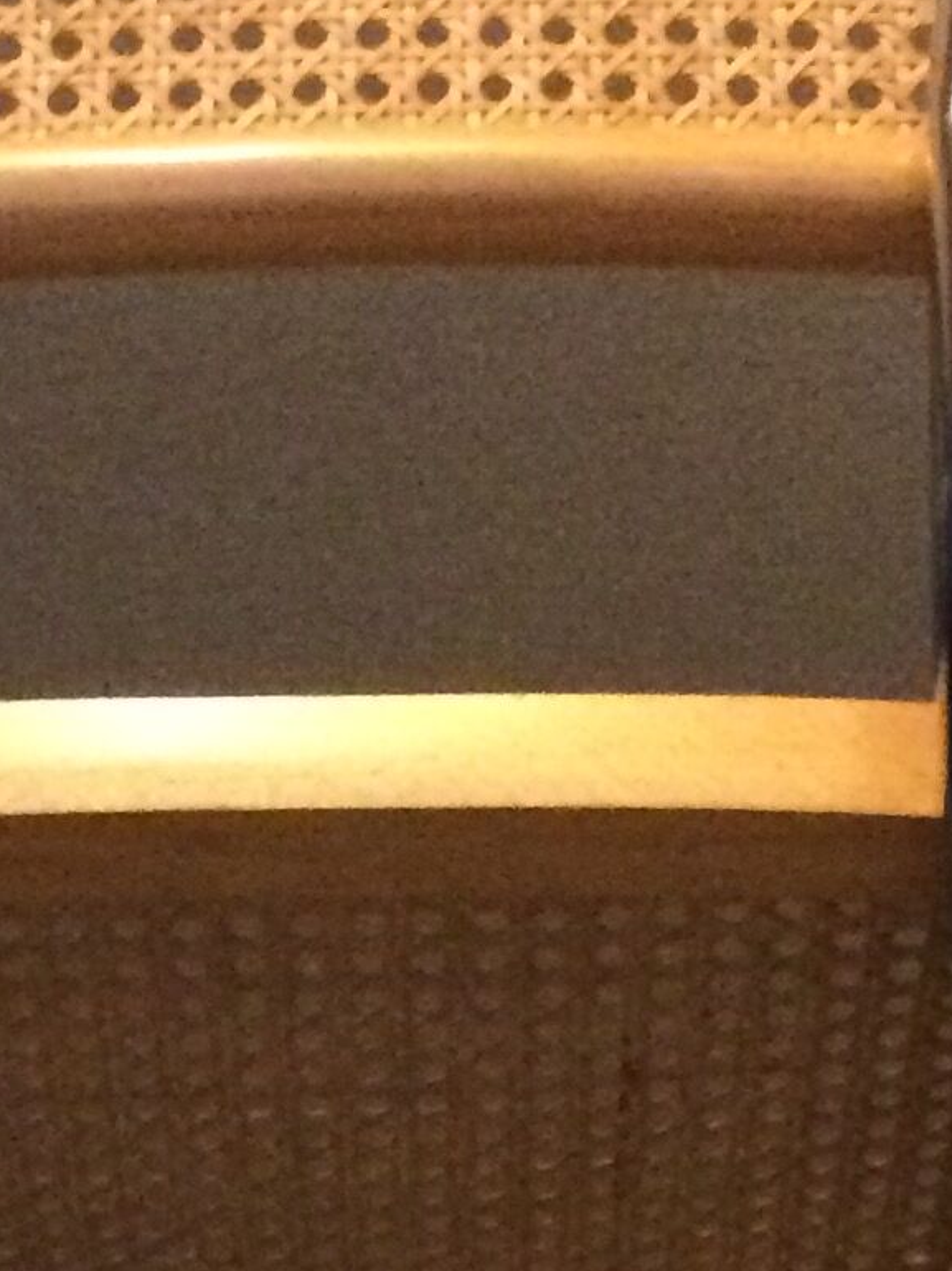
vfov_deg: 15.5
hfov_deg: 12.0
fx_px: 4513
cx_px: 208
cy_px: 1486
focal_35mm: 123
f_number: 2.2
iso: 500
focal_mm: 4.15
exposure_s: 1/17
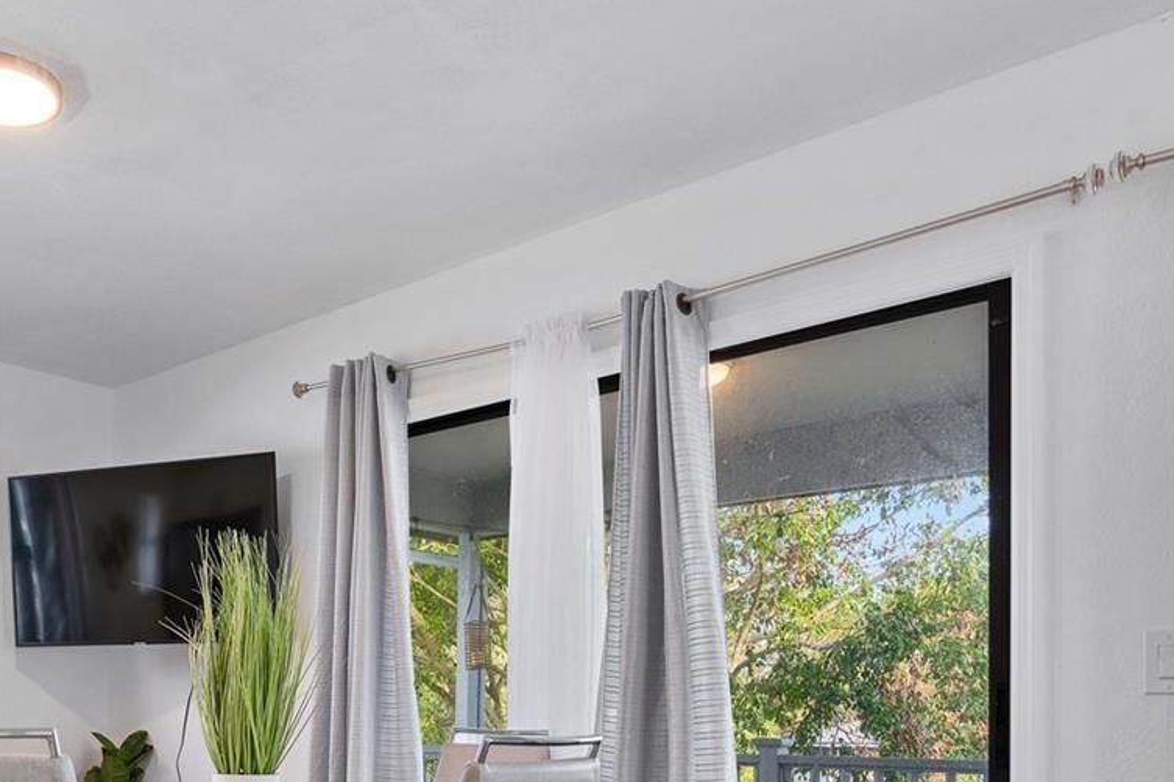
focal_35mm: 34
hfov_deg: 53.6
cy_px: 738
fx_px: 1109
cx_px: 313
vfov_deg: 35.9
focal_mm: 16
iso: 200
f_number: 8
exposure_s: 1/2
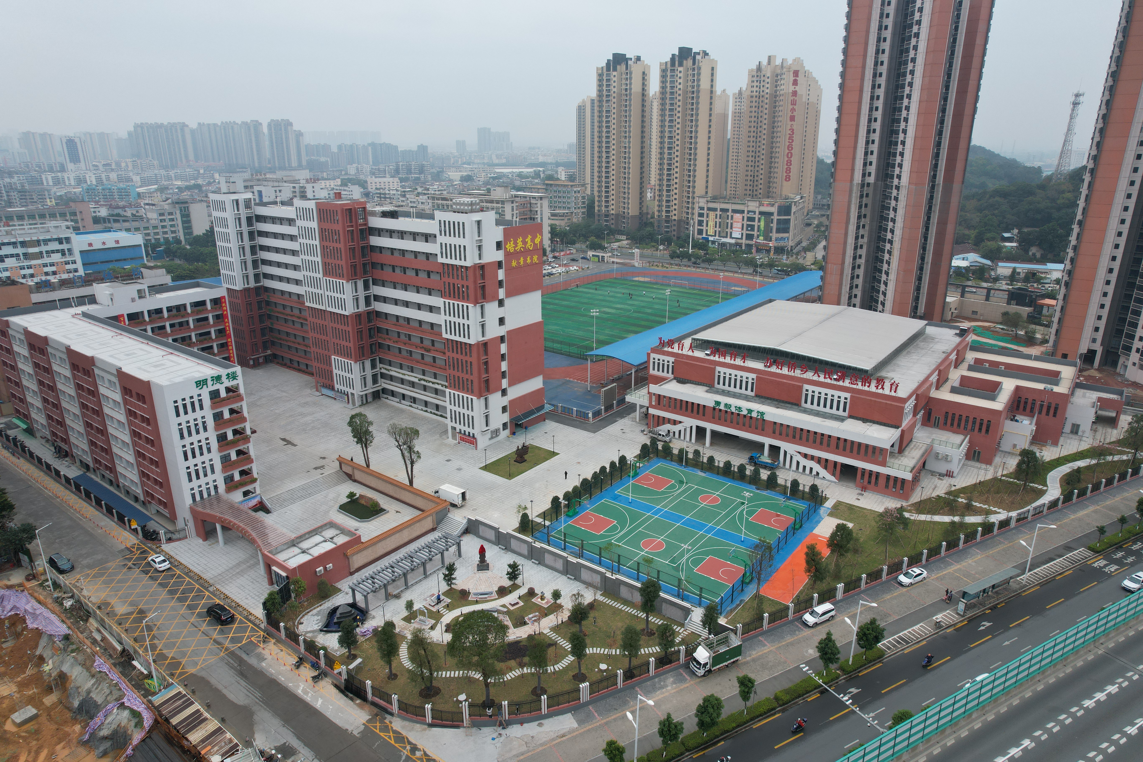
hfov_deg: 78.6
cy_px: 381
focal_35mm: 22
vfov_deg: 57.2
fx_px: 698
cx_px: 572
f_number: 2.8
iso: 120
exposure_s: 1/1000
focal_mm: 8.38
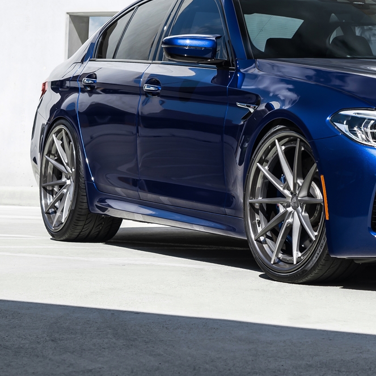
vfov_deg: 11.2
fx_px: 1905
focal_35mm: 155
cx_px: 322
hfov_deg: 11.2
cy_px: 64
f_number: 6.3
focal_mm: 63
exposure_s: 1/250
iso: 125
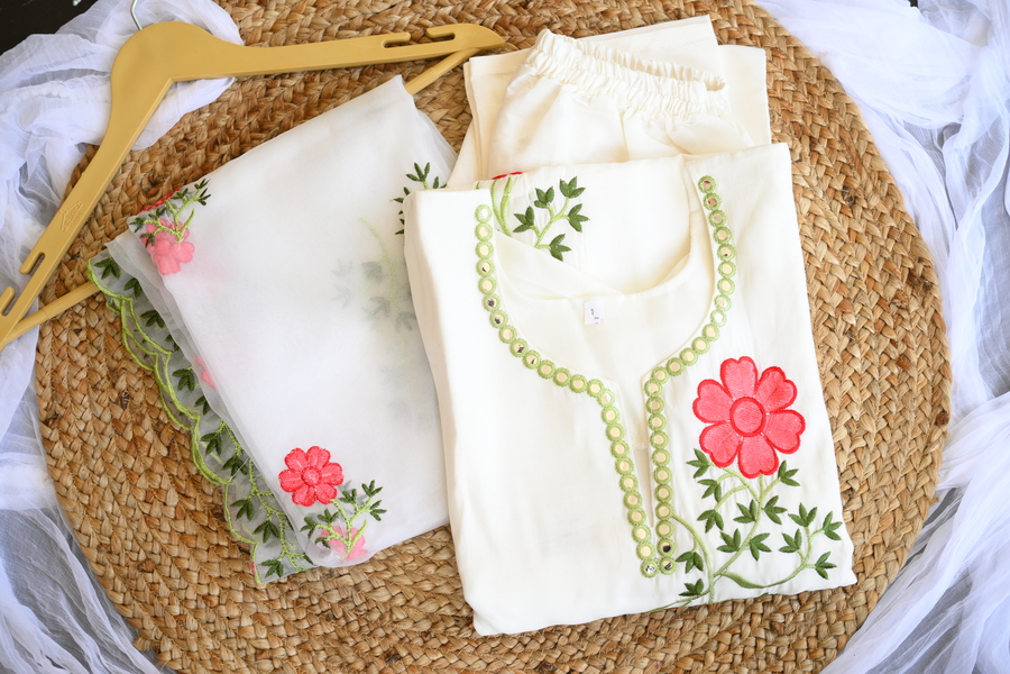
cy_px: 337
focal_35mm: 58
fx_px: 1627
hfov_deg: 34.5
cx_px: 505
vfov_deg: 23.4
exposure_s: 1/200
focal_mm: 58
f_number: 4
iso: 250
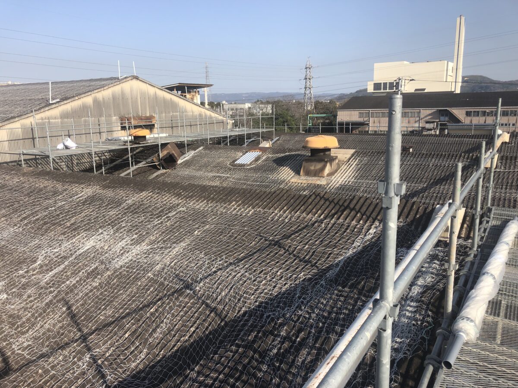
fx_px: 419
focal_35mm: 28
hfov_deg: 63.4
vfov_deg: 49.7
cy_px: 194
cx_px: 259
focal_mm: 3.99
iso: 20
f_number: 1.8
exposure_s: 1/1548
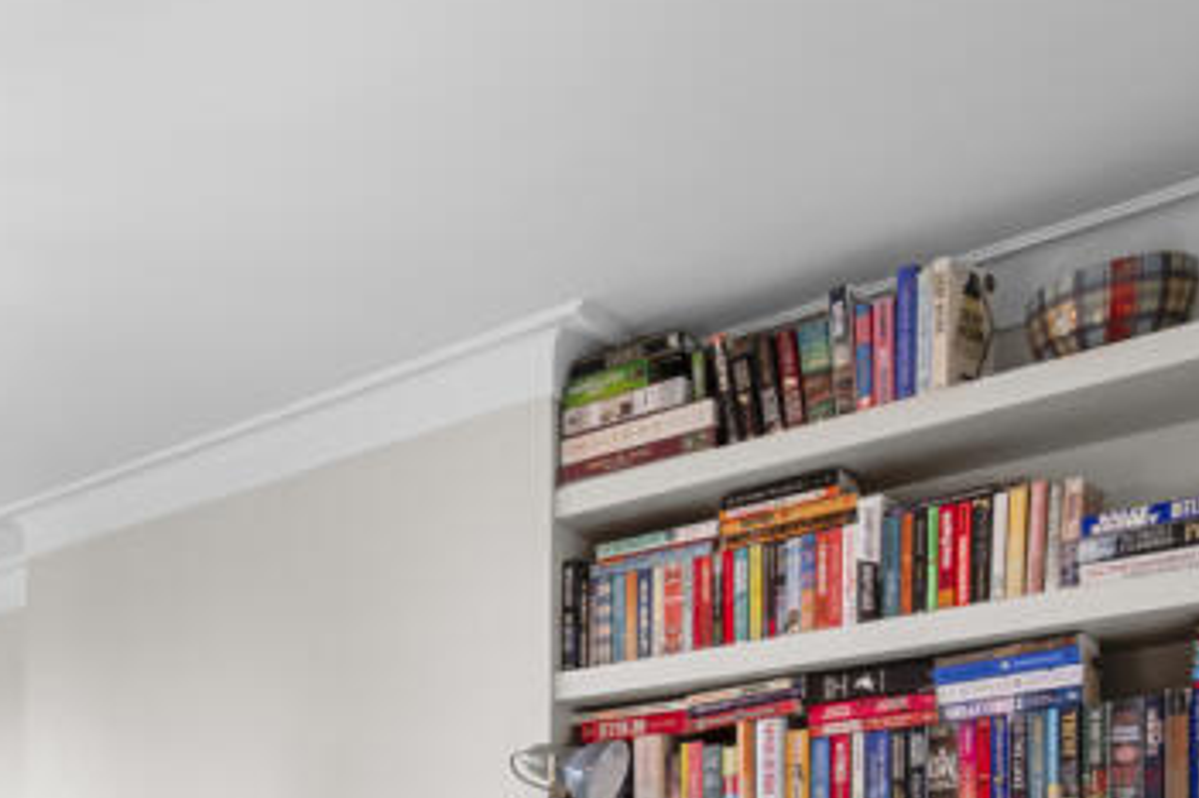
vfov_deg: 28.1
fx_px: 1365
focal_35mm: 41
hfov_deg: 38.8
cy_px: 978
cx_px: -130
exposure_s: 2
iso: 200
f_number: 16
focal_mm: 14
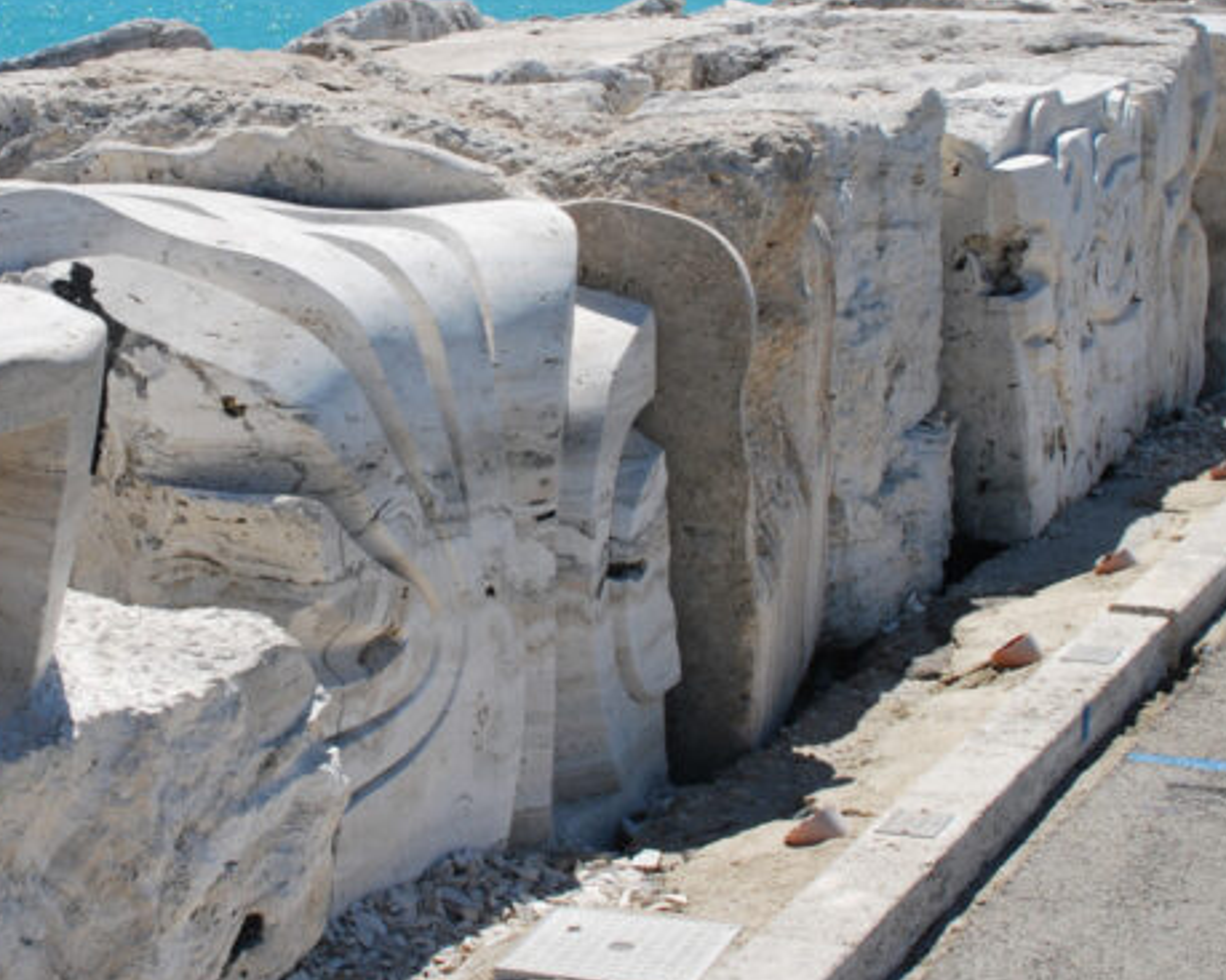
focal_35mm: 88
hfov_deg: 21.6
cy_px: 300
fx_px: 3192
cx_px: 387
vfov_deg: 17.4
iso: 100
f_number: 8
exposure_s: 1/250
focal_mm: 28
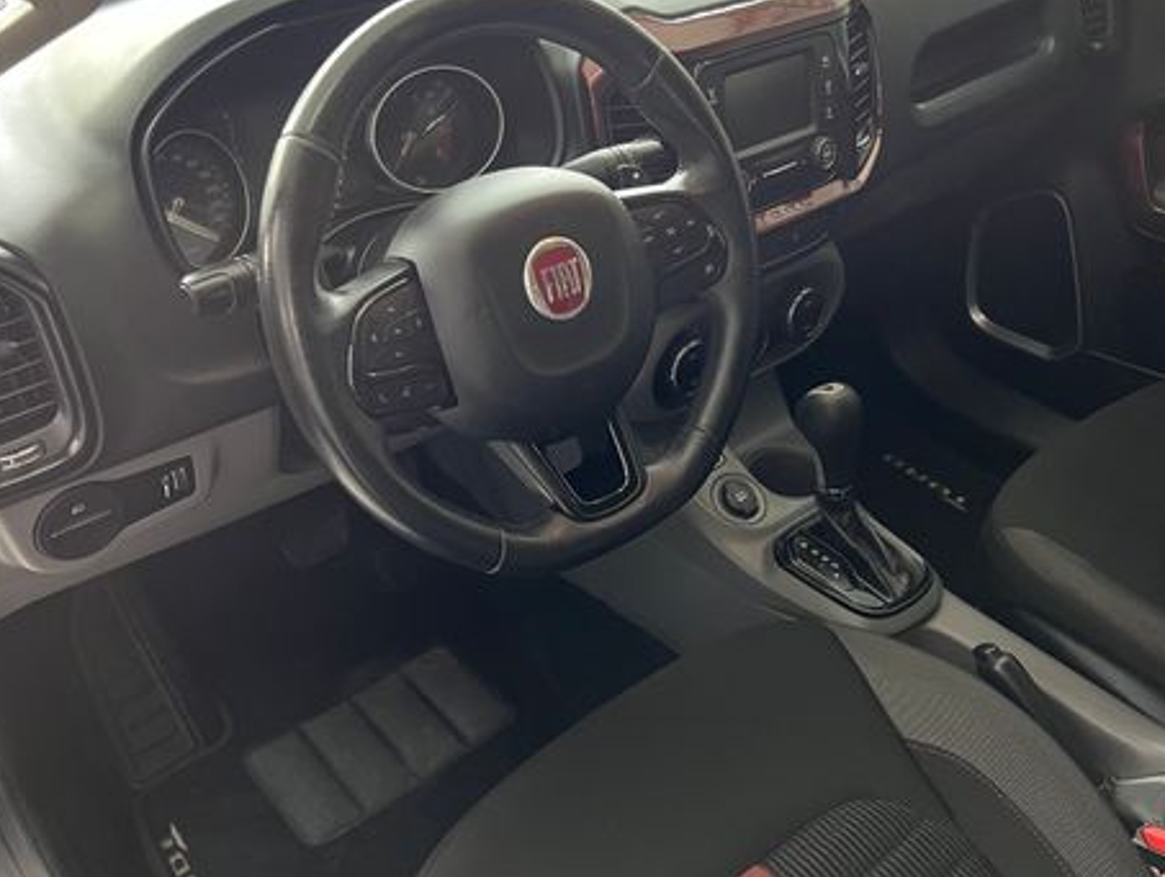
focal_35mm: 27
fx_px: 910
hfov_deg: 65.3
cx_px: 589
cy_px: 429
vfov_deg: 51.5
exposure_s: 1/74
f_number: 1.5
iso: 125
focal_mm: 5.7
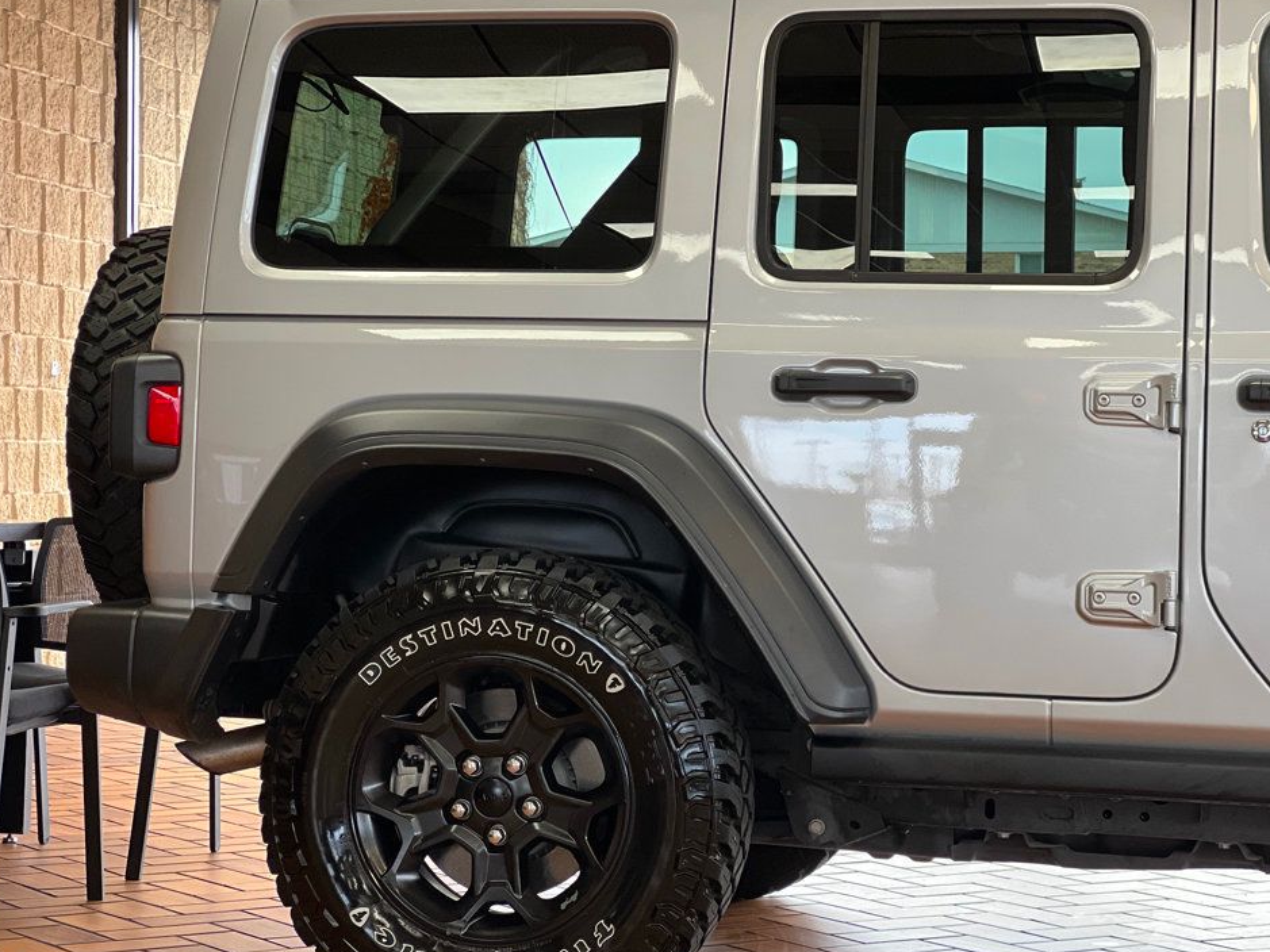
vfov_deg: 17.6
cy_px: 490
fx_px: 3081
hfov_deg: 23.3
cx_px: 632
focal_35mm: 84
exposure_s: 1/40
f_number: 2.8
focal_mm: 9
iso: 160
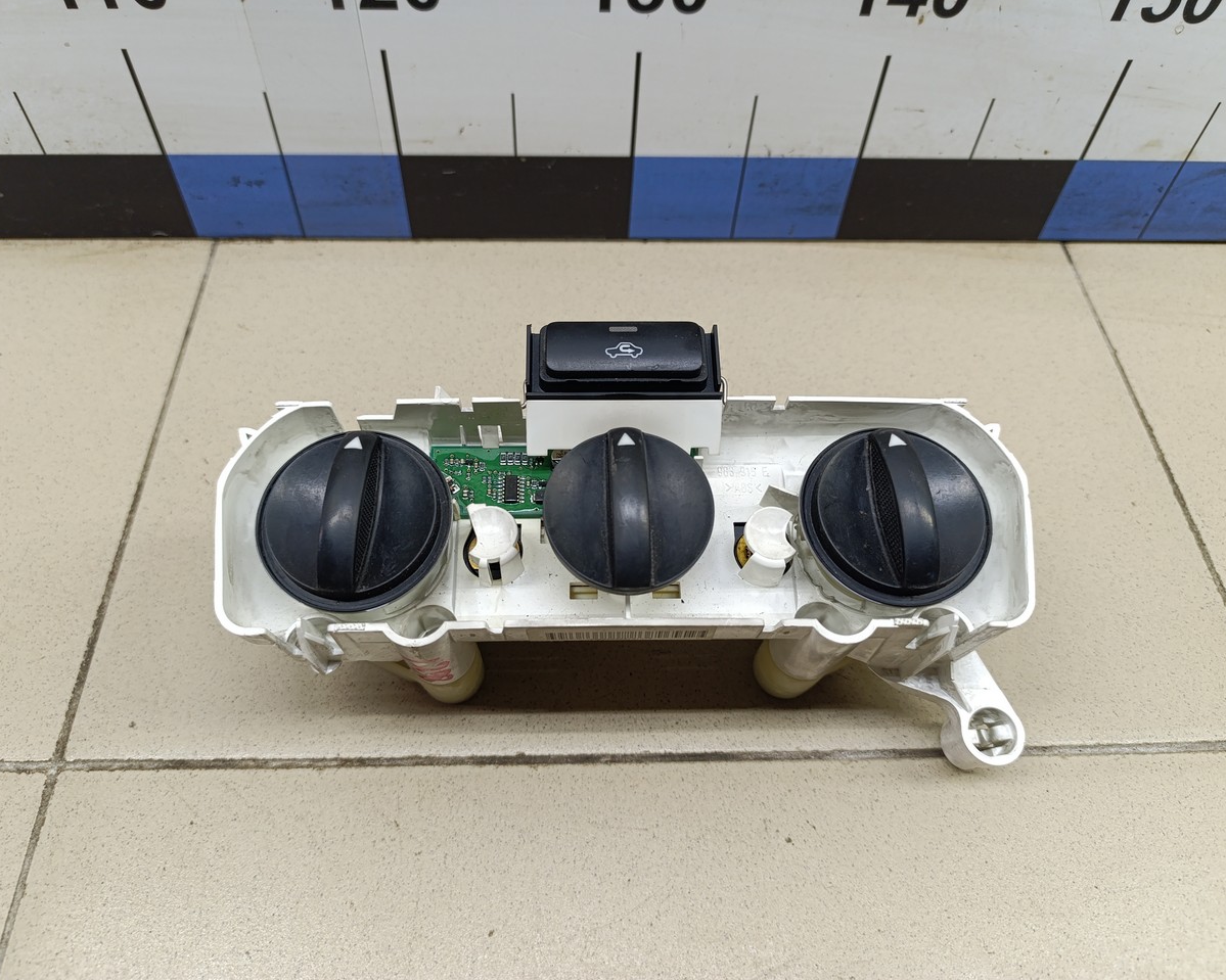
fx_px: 871
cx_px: 597
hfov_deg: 70.3
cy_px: 492
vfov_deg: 58.8
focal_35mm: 24
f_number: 1.6
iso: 400
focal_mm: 6.14
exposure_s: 1/100
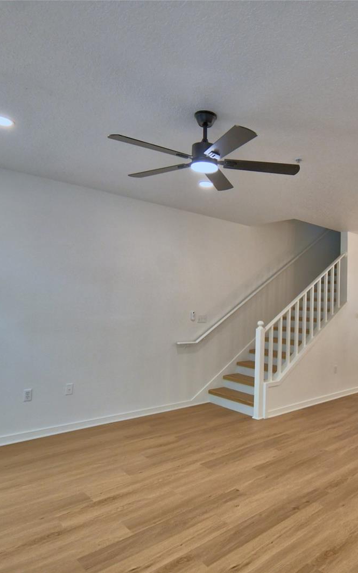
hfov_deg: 51.7
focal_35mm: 23
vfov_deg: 77.1
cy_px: 287
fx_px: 359
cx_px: 248
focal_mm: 10
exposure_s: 1/125
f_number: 4.5
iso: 360
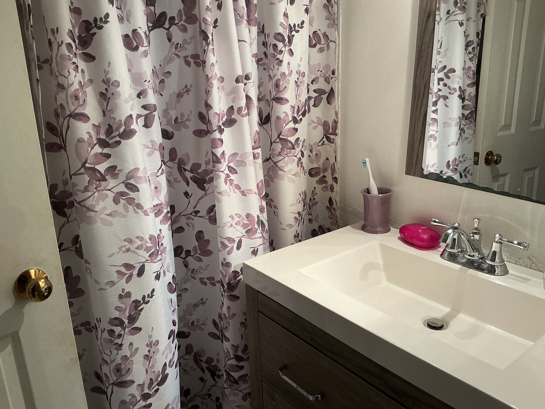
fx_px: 457
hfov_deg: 61.7
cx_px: 272
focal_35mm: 29
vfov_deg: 48.2
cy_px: 204
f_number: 1.8
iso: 100
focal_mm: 3
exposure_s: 1/60
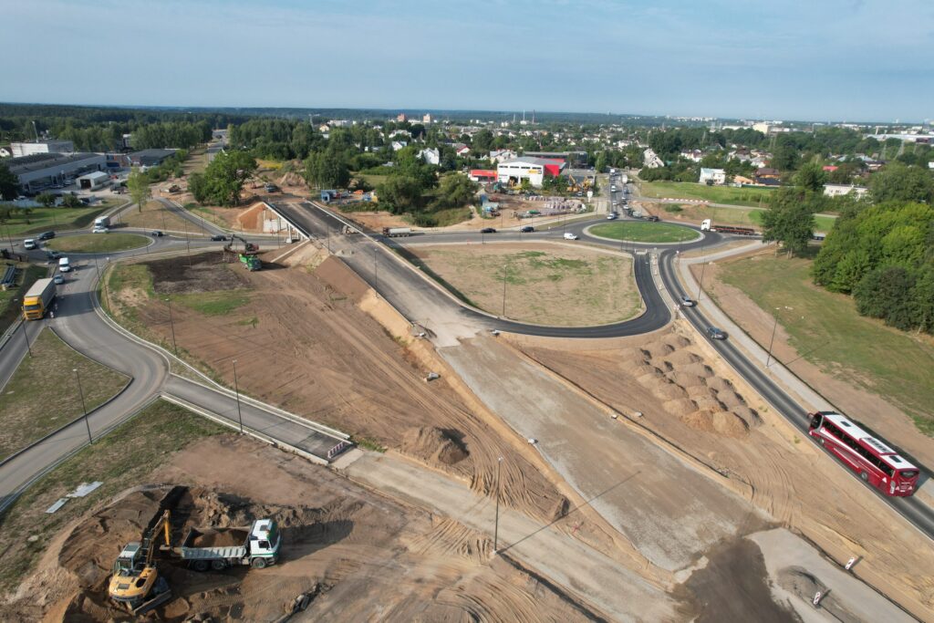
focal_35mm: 22
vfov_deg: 57.2
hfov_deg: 78.6
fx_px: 571
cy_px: 312
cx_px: 467
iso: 100
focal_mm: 8.38
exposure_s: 1/1250
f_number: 2.8
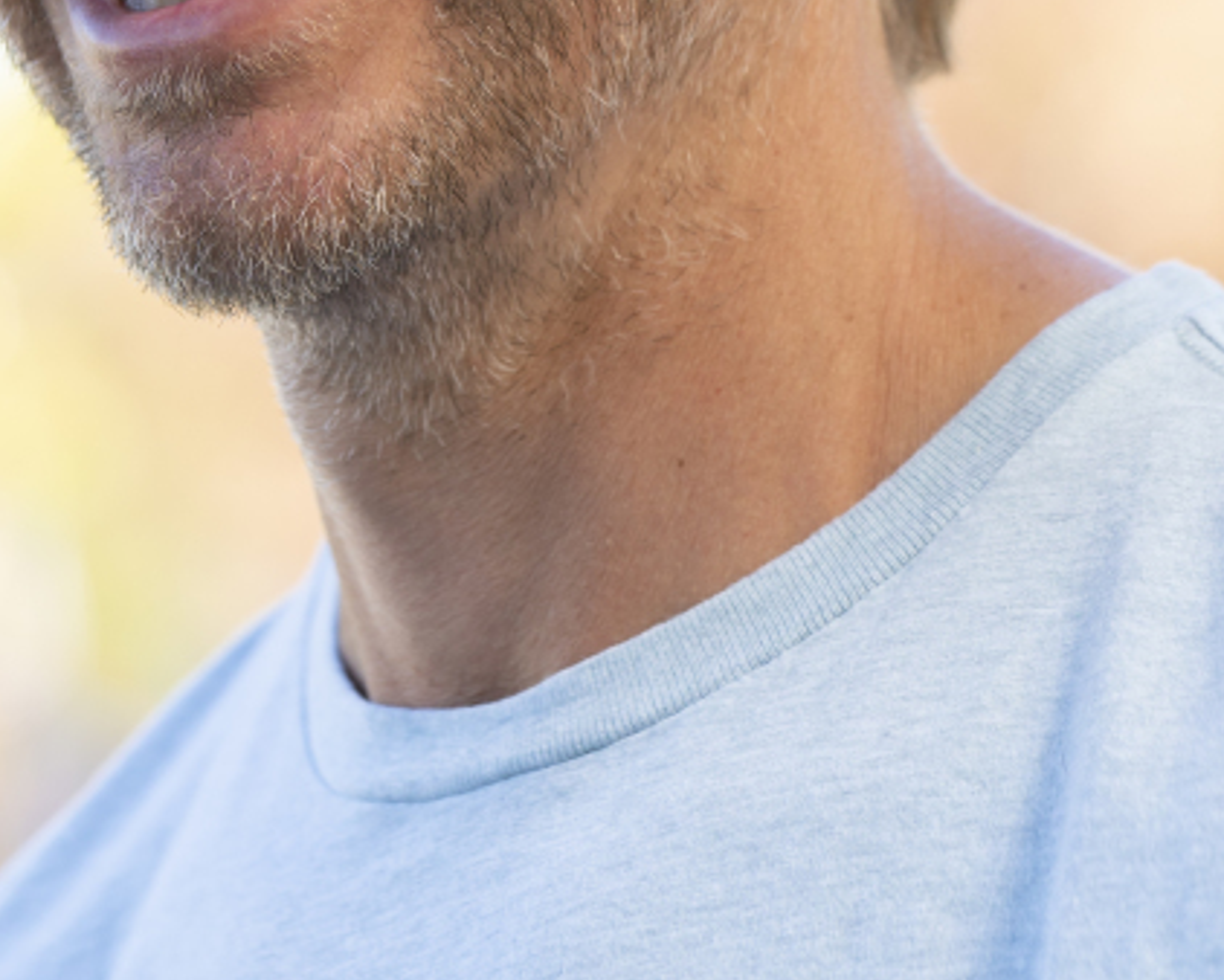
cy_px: -17
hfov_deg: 5.6
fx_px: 12576
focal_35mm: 347
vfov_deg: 4.5
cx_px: 435
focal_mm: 130
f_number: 4
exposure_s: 1/320
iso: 320
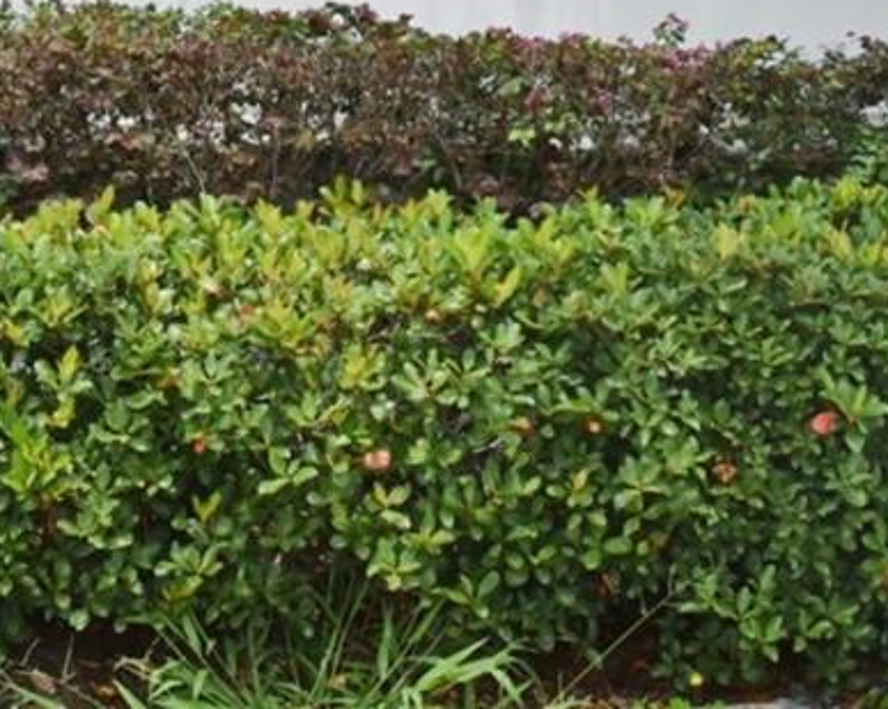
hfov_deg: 14.6
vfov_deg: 11.3
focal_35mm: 132
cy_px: -307
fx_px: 3467
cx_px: 498
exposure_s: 1/1250
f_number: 16
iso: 2000
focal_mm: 34
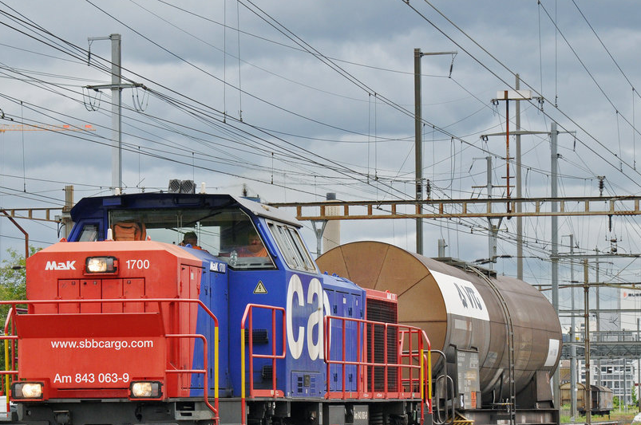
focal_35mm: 157
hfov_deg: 13.1
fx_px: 2792
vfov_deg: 8.7
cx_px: 273
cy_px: 287
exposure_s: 1/1000
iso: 640
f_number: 7.1
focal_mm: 70
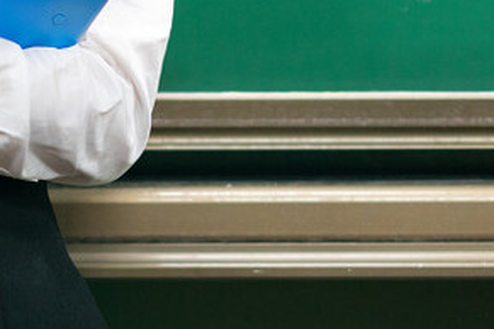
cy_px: -348
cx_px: -80
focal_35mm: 351
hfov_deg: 5.8
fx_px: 4816
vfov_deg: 3.9
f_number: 1.6
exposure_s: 1/125
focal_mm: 85
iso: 800
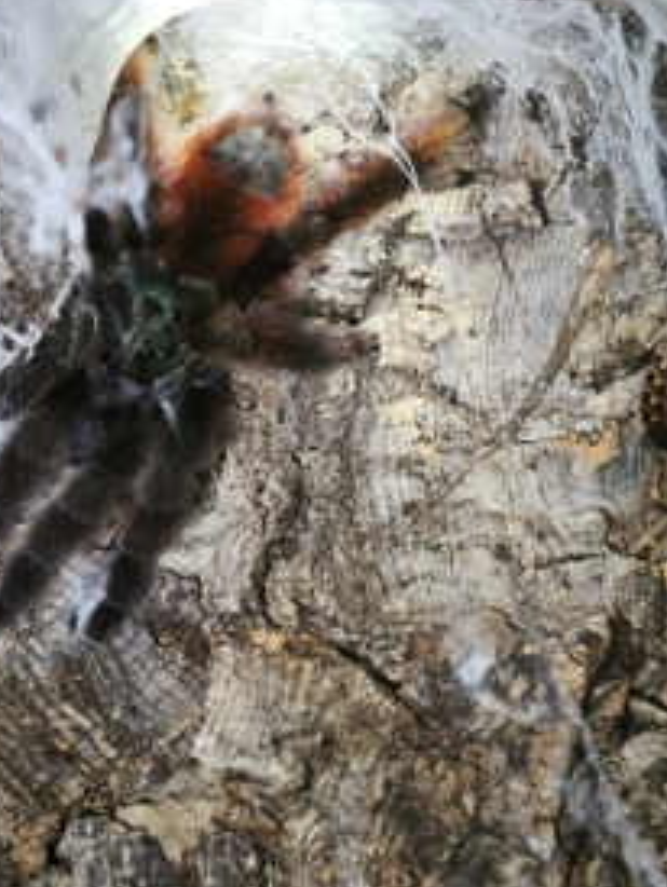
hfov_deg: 16.6
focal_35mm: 89
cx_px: 282
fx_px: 2283
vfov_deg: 22.0
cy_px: 524
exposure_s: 1/50
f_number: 1.7
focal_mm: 5.35
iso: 250
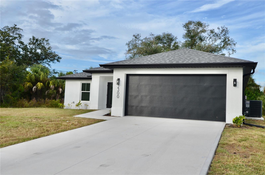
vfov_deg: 36.7
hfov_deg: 53.2
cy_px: 88
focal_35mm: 36
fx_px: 264
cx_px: 132
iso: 140
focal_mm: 24
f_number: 8
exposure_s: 1/250
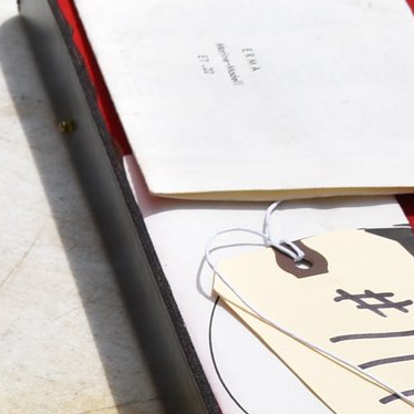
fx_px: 2272
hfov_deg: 9.5
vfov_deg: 10.2
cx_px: -520
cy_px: 541
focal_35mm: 168
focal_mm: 29
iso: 100
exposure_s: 1/400
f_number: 10
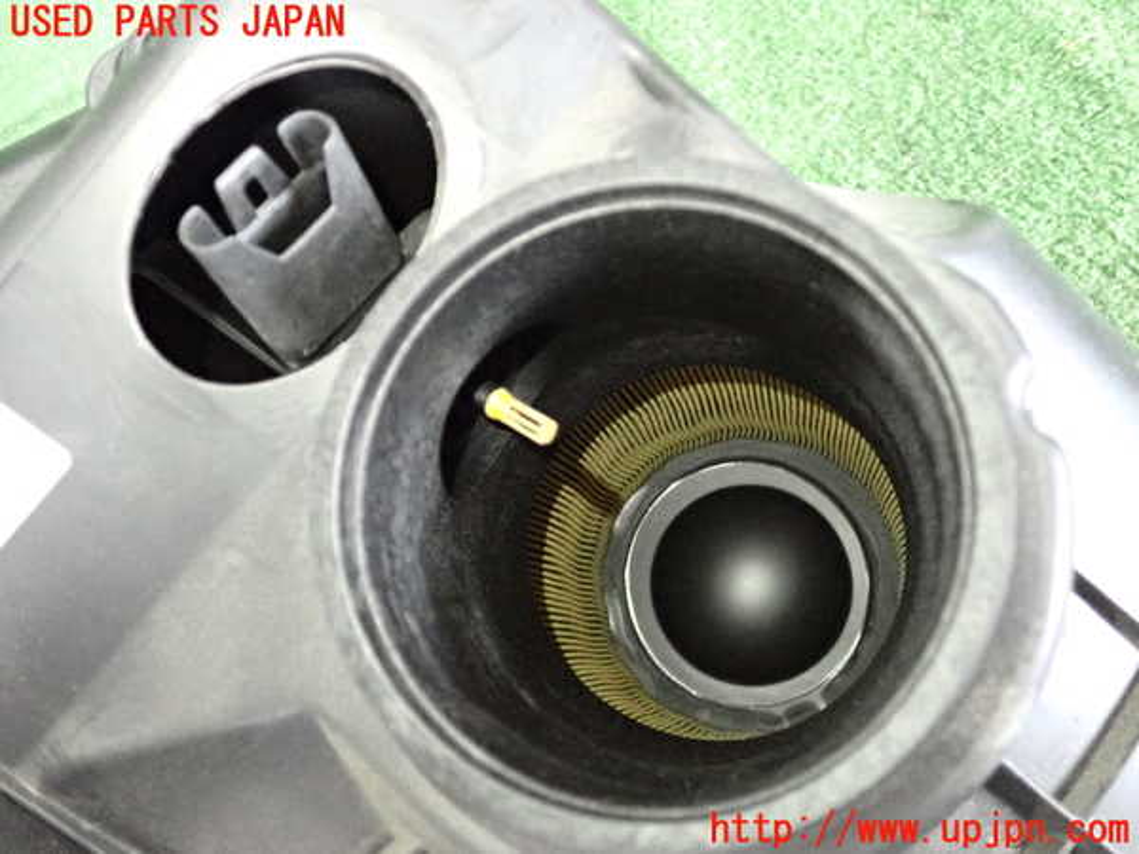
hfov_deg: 56.8
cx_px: 570
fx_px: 1053
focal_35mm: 32
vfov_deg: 44.2
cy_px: 427
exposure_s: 1/125
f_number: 2.4
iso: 3200
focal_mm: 5.79
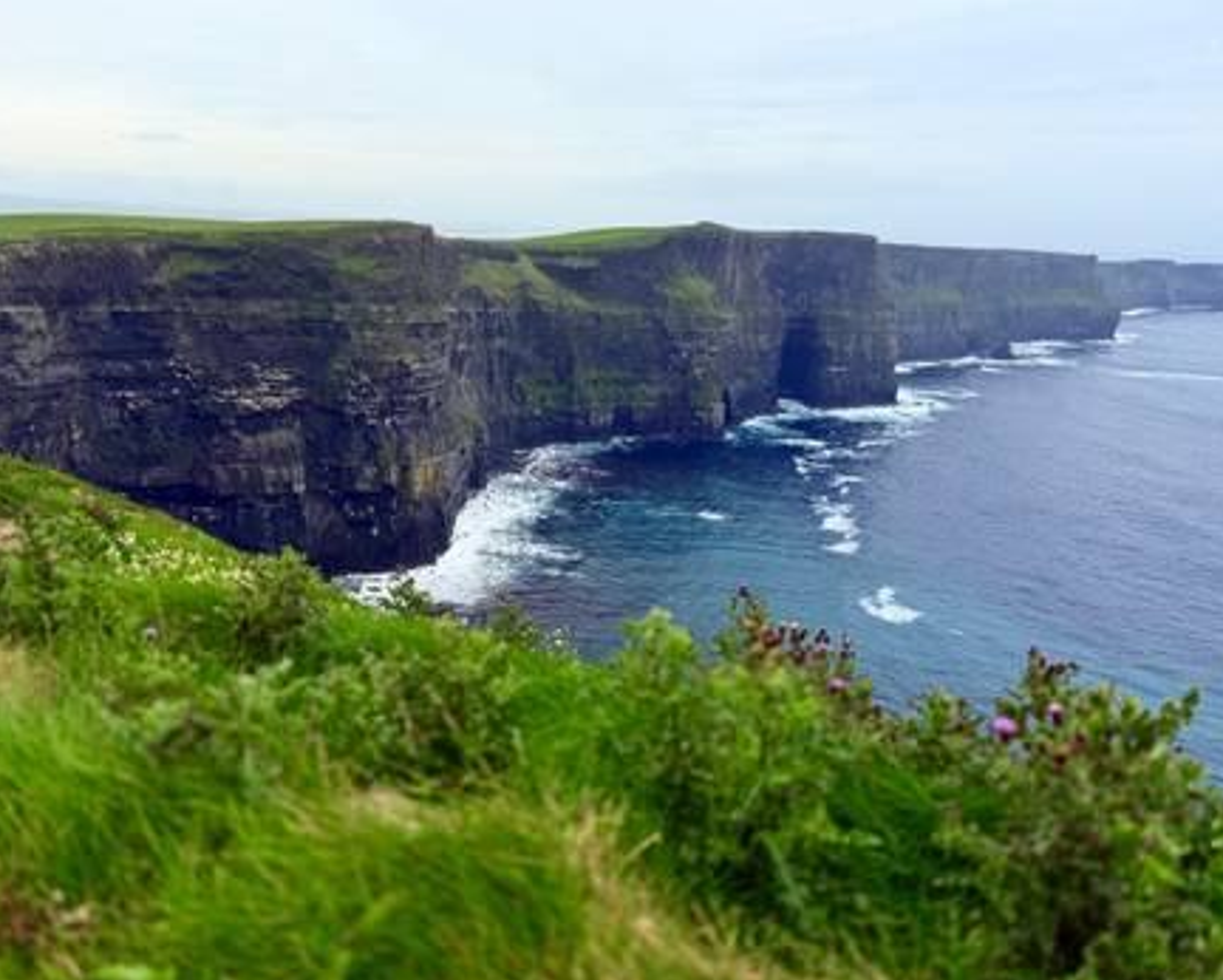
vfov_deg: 55.0
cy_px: 482
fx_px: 942
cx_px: 555
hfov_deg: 65.9
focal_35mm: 26
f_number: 1.78
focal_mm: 6.76
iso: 80
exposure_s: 1/1812
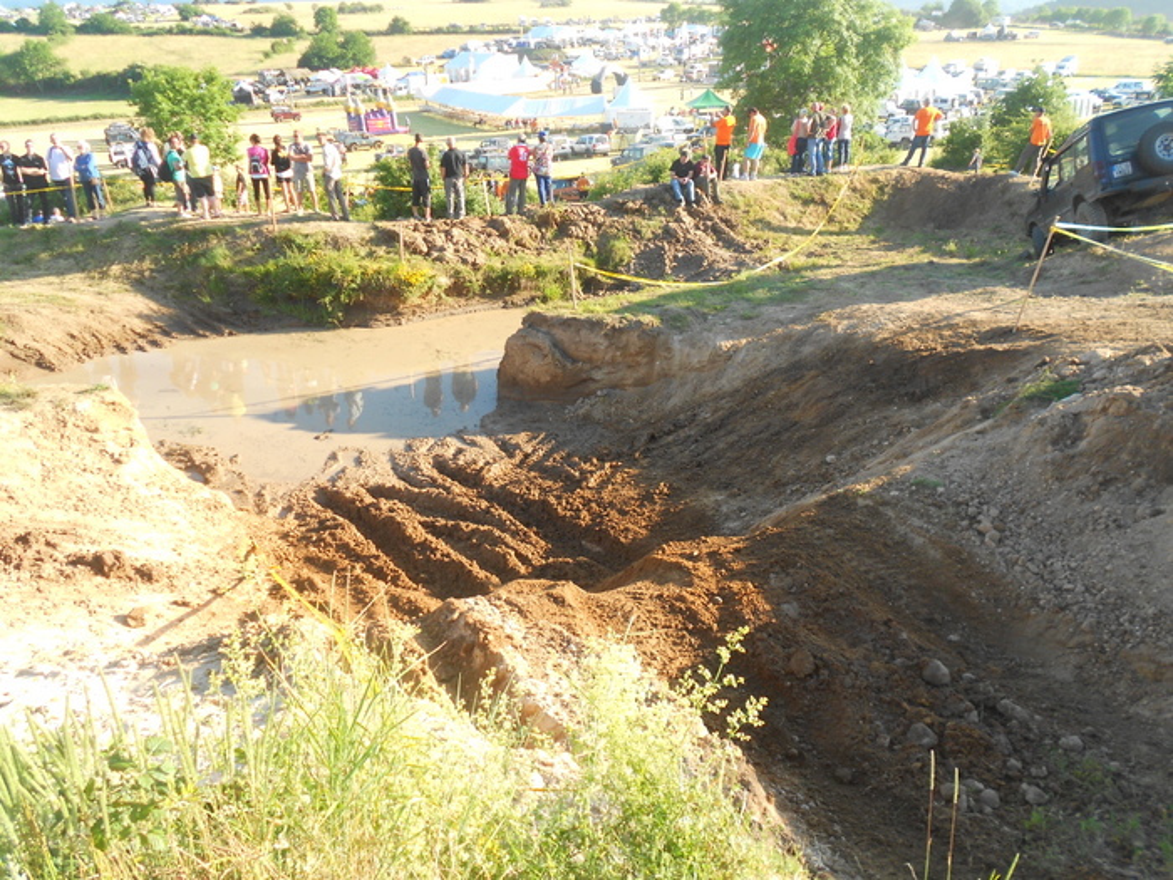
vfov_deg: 48.2
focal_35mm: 29
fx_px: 983
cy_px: 440
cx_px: 586
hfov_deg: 61.7
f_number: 3.4
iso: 80
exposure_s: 1/160
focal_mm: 5.1
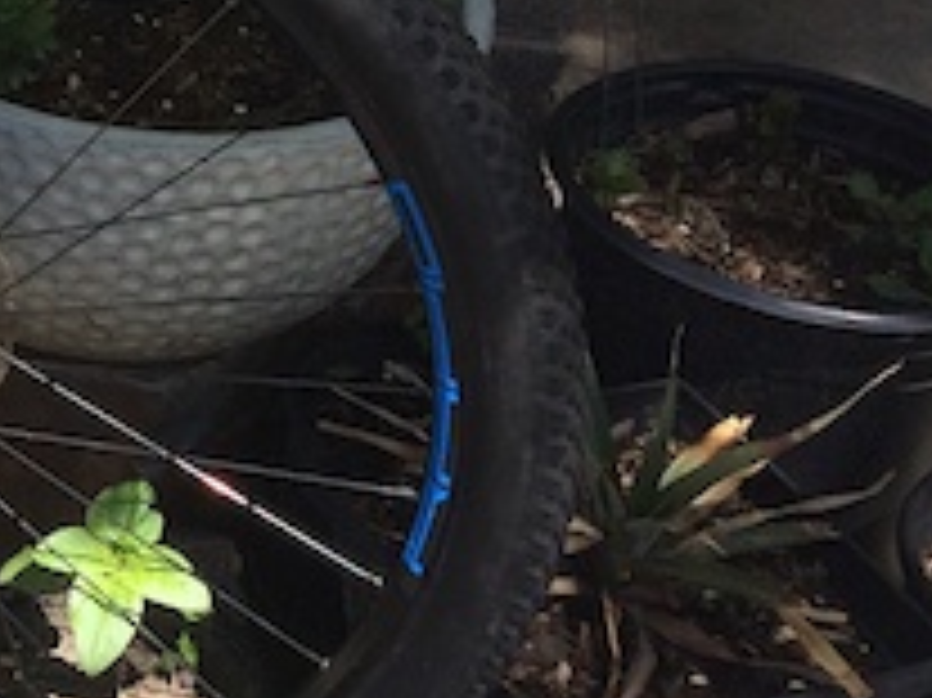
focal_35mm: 112
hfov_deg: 15.0
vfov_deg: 12.9
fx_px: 3014
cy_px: -113
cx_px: -810
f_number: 2.2
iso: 32
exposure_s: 1/873
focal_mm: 4.15
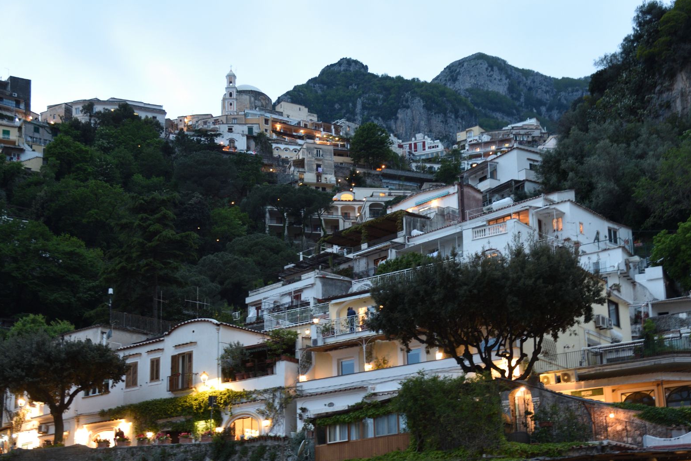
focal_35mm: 60
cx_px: 335
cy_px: 298
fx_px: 1152
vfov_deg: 22.6
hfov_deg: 33.4
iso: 1600
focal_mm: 46
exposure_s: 1/13
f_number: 4
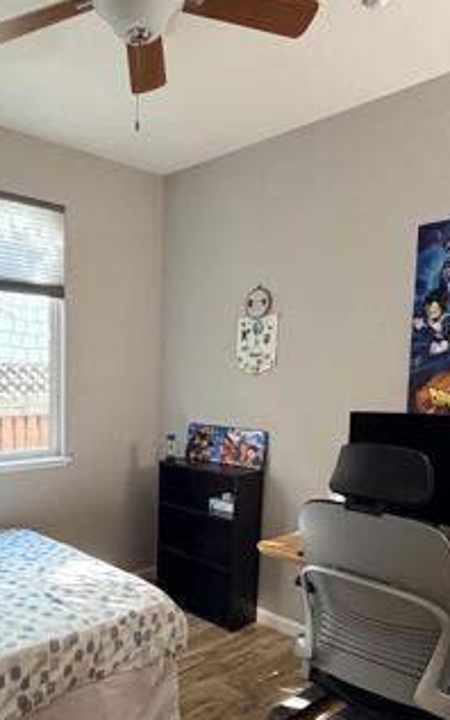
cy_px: 450
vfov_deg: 62.0
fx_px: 589
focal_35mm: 30
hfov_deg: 41.0
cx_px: 132
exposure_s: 1/60
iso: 500
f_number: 2.2
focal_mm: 2.22
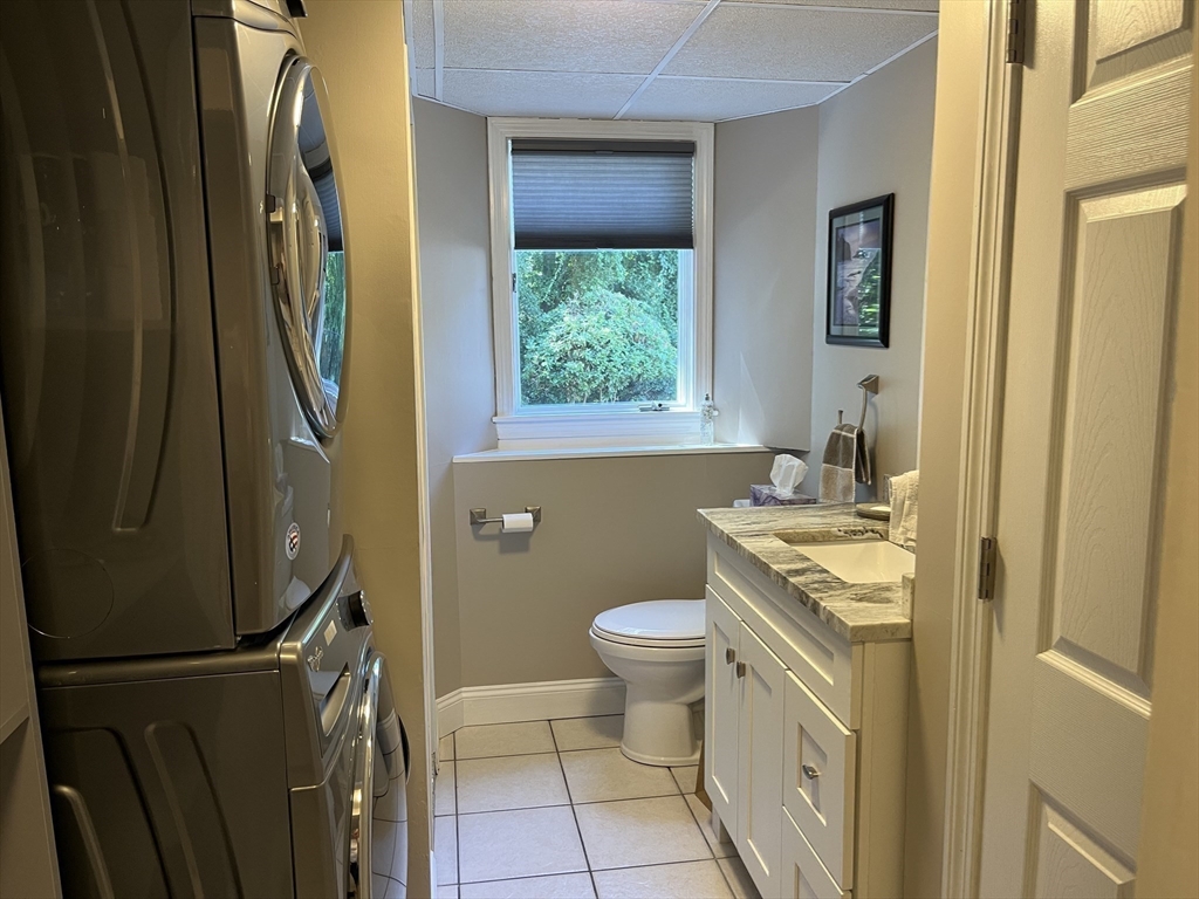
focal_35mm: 26
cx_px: 600
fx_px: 901
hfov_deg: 67.3
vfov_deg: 53.1
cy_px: 450
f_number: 1.6
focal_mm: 5.1
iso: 100
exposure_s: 1/60
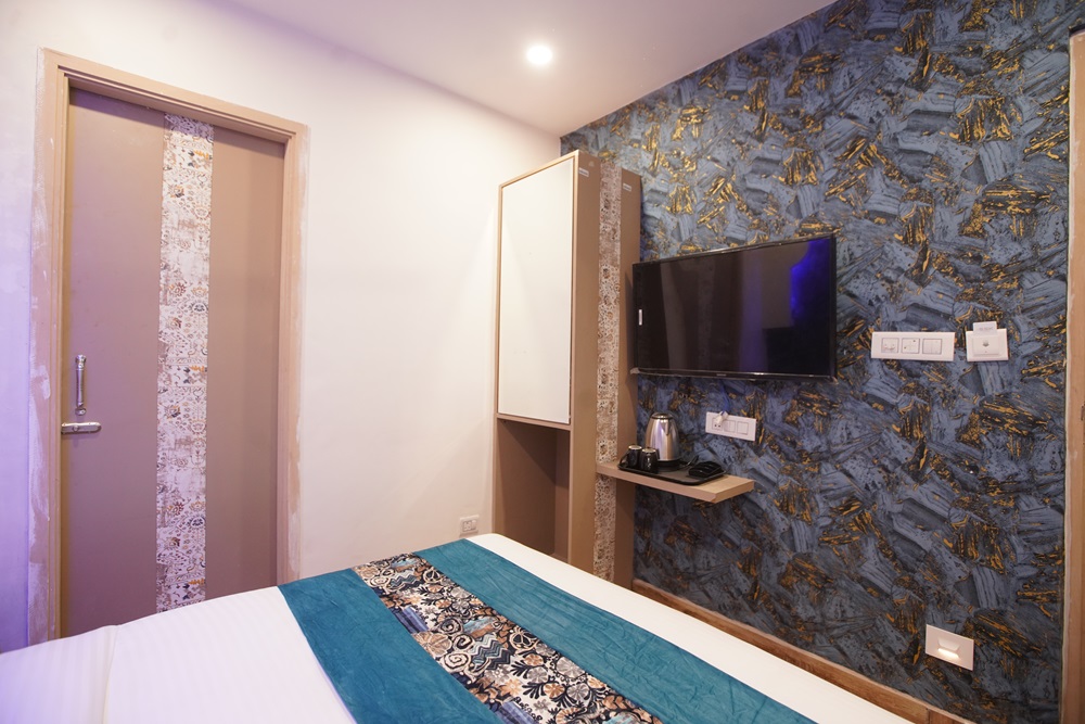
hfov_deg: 96.7
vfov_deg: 73.8
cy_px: 362
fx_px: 482
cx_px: 542
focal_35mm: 16
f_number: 5
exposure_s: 1/60
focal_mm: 16
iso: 2000
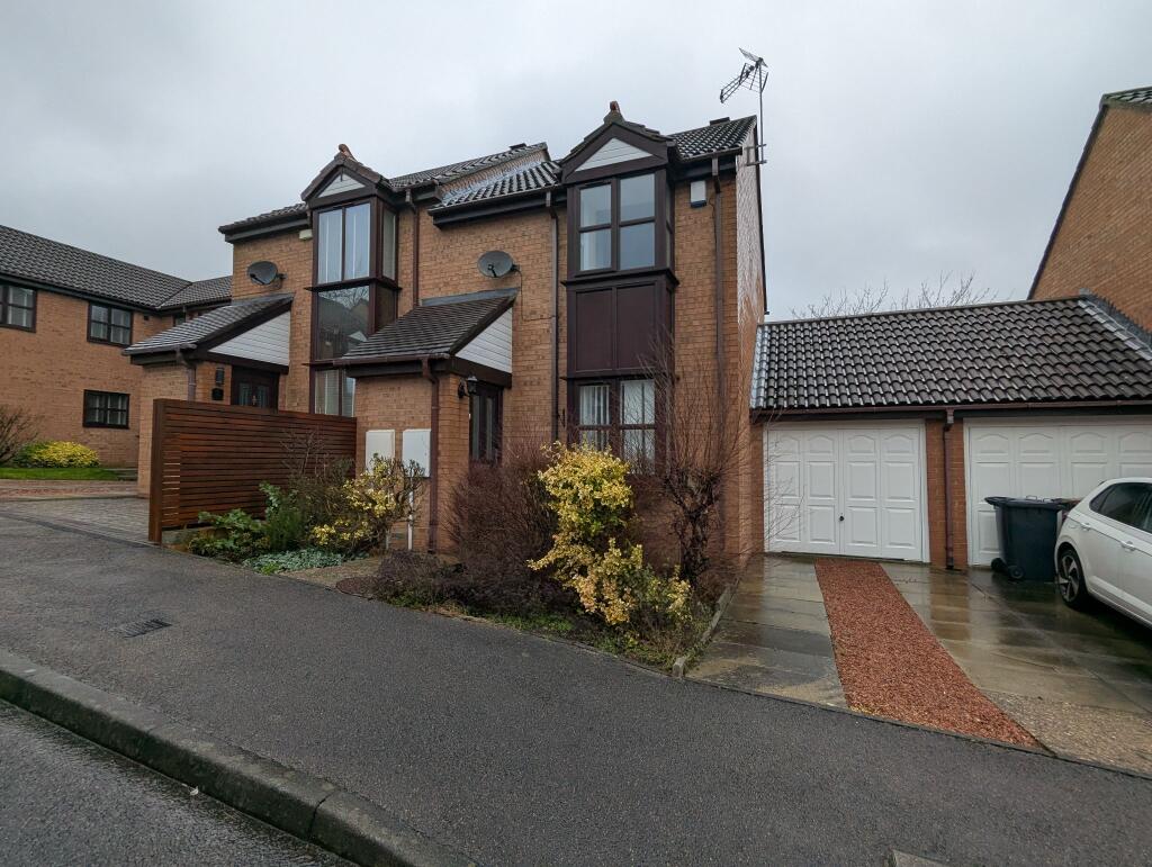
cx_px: 576
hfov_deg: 94.4
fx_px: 533
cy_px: 434
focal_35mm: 16
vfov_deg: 78.2
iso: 51
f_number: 2.2
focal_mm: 2.35
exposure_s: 1/144
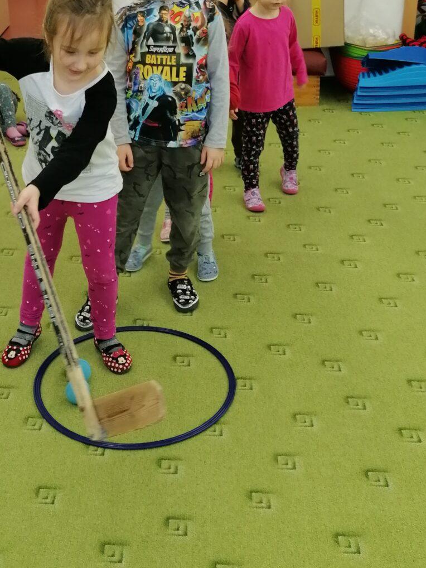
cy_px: 175
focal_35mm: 55
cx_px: 156
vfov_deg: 34.5
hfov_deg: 26.5
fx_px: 902
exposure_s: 1/50
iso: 125
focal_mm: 4.75
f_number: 1.8
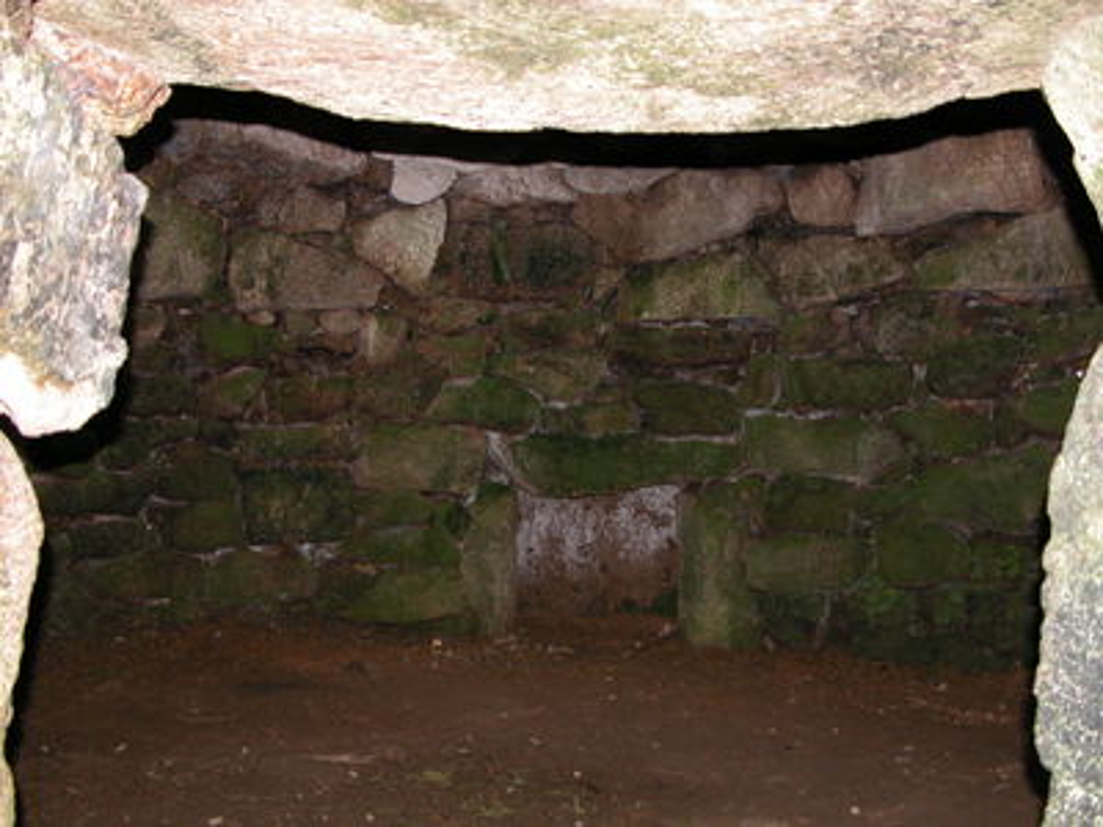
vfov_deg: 40.7
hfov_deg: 52.6
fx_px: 1115
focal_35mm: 35
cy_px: 414
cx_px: 552
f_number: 2.8
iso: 200
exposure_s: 1/60
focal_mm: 8.9
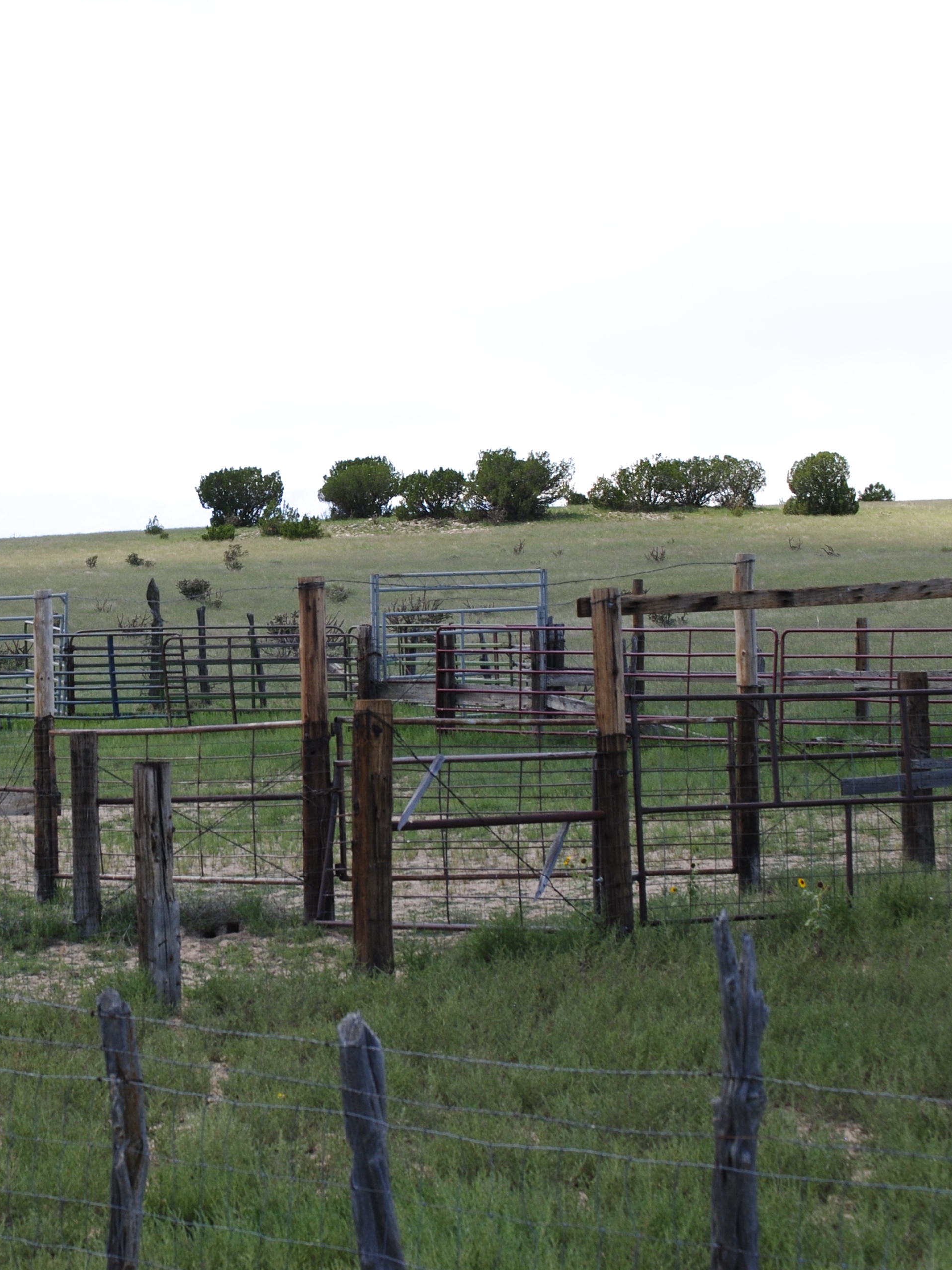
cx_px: 136
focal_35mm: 120
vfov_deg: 16.5
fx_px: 4391
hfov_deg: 12.3
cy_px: 631
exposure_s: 1/160
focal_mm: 55
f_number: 9
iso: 200
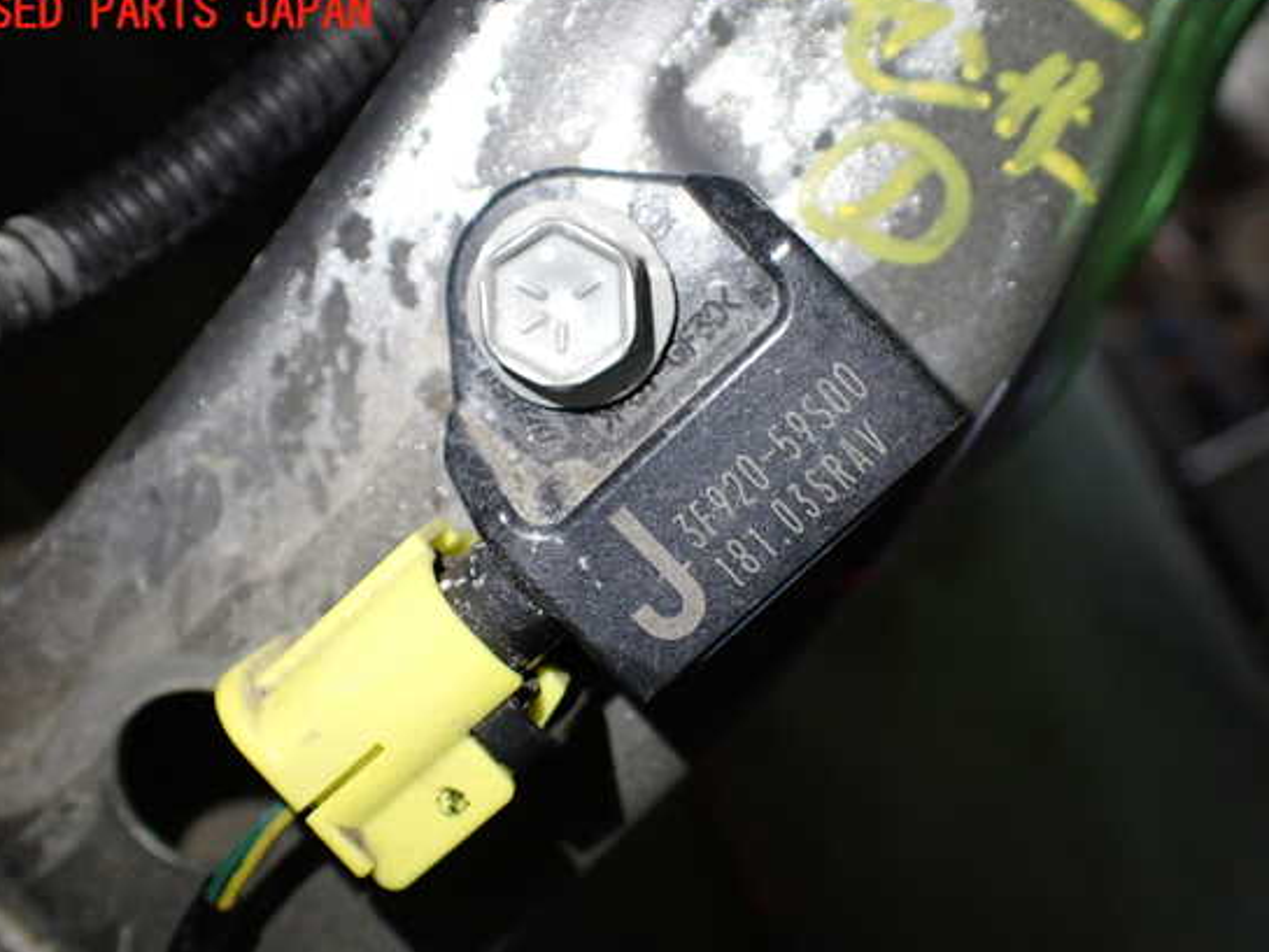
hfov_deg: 55.3
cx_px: 647
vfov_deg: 42.9
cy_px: 507
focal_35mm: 33
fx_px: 1210
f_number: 2.3
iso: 400
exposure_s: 1/125
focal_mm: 5.4
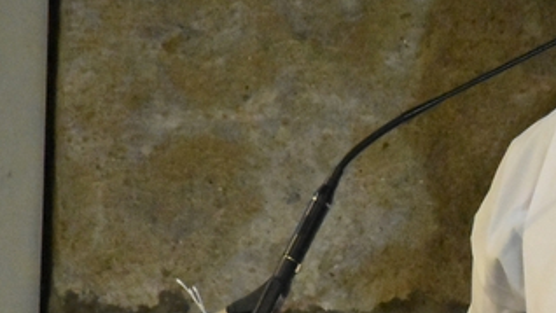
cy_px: 192
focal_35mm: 623
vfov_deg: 2.0
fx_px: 9186
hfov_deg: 3.5
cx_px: 540
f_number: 5.6
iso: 12800
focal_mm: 140
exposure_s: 1/320
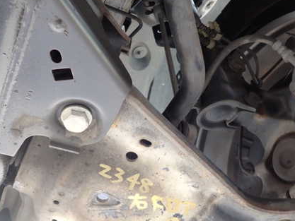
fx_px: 307
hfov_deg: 51.3
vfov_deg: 39.5
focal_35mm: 36
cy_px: 131
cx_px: 140
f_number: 2
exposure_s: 1/40
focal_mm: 4.5
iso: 200
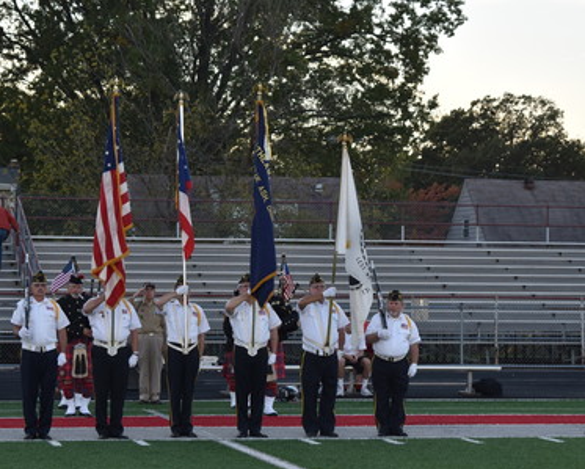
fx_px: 2005
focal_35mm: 116
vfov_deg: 13.3
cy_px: 242
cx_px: 234
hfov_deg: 16.6
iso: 320
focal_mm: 55
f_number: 5.6
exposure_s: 1/125
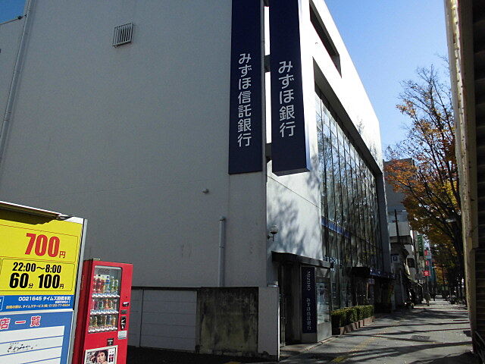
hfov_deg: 67.3
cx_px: 242
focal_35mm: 26
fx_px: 364
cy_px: 182
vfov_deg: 53.1
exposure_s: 1/800
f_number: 3.5
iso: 100
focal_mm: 4.6
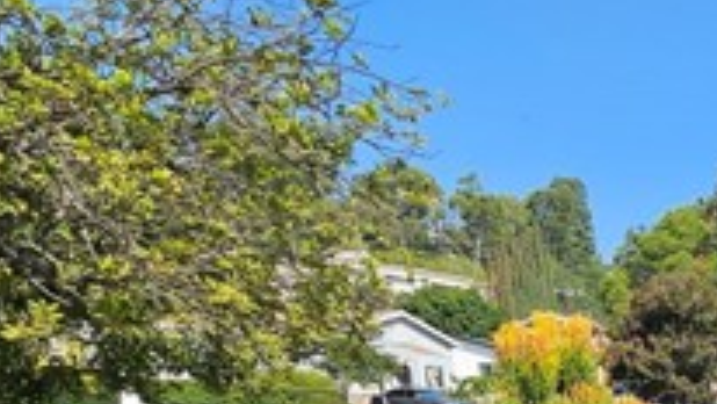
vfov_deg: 20.9
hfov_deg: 30.9
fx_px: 837
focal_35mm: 44
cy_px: 679
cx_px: 1016
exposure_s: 1/1449
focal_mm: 2.2
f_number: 2.2
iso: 50
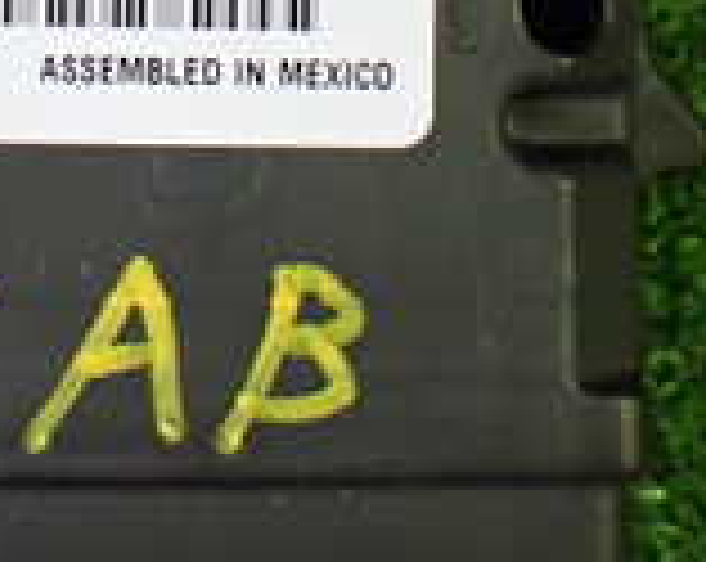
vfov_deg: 13.4
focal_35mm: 112
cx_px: 99
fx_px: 2336
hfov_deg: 17.0
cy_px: -81
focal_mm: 5.4
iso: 800
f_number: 2.3
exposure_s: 1/125
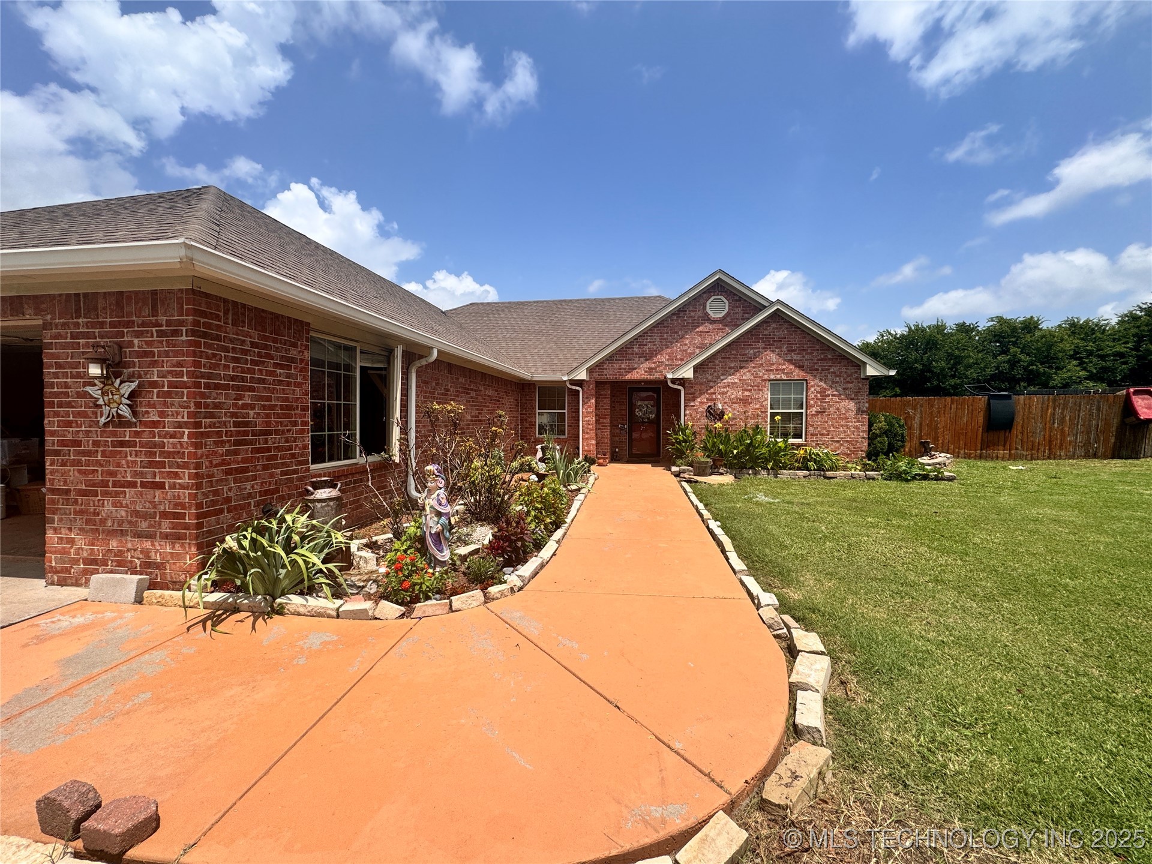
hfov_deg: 102.1
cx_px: 576
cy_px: 432
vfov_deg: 85.7
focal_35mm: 14
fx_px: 466
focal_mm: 2.22
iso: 40
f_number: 2.2
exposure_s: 1/2415
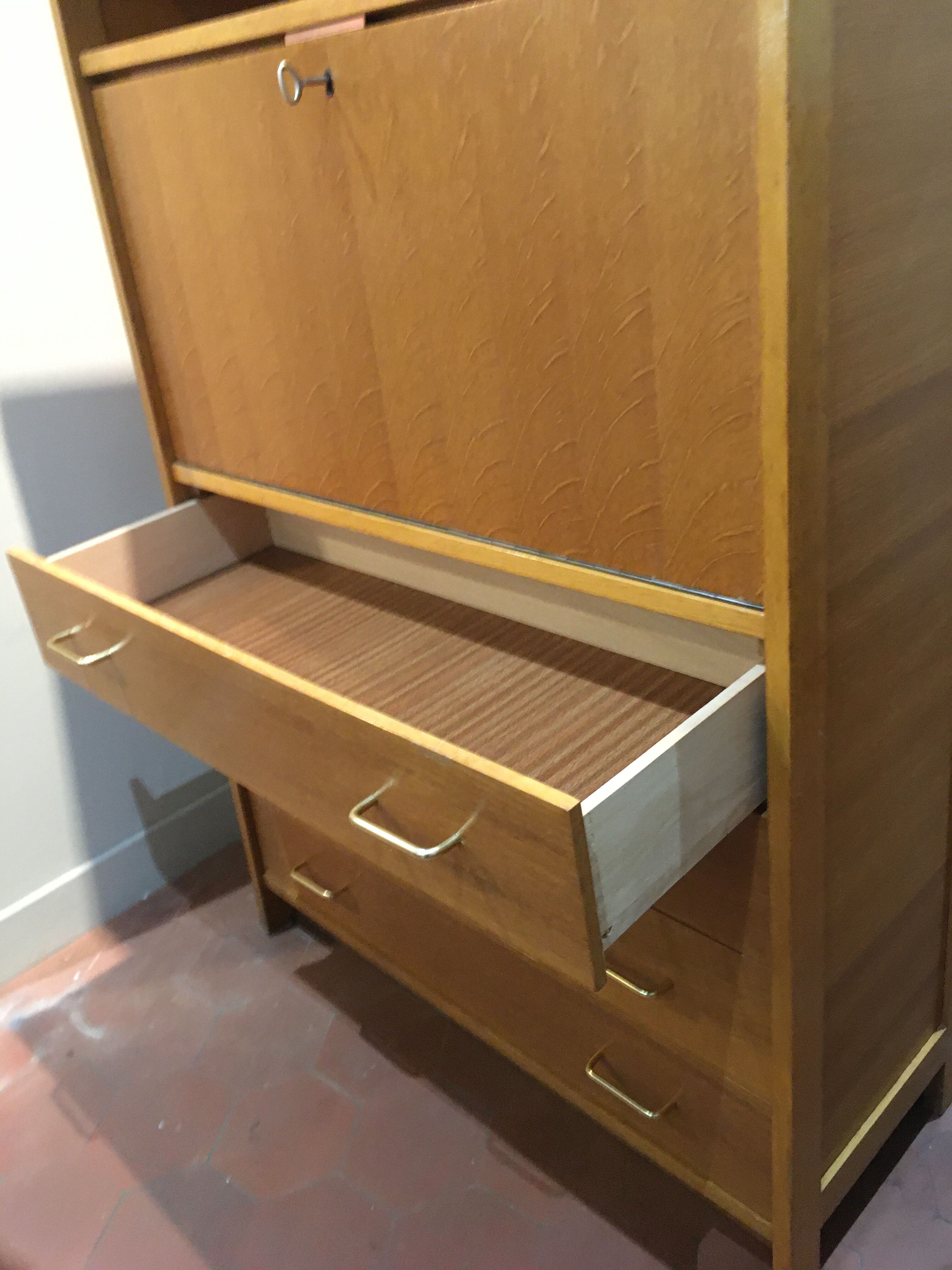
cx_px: 476
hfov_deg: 48.2
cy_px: 635
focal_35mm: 29
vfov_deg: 61.7
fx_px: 1063
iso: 400
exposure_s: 1/17
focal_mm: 4.15
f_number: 2.2
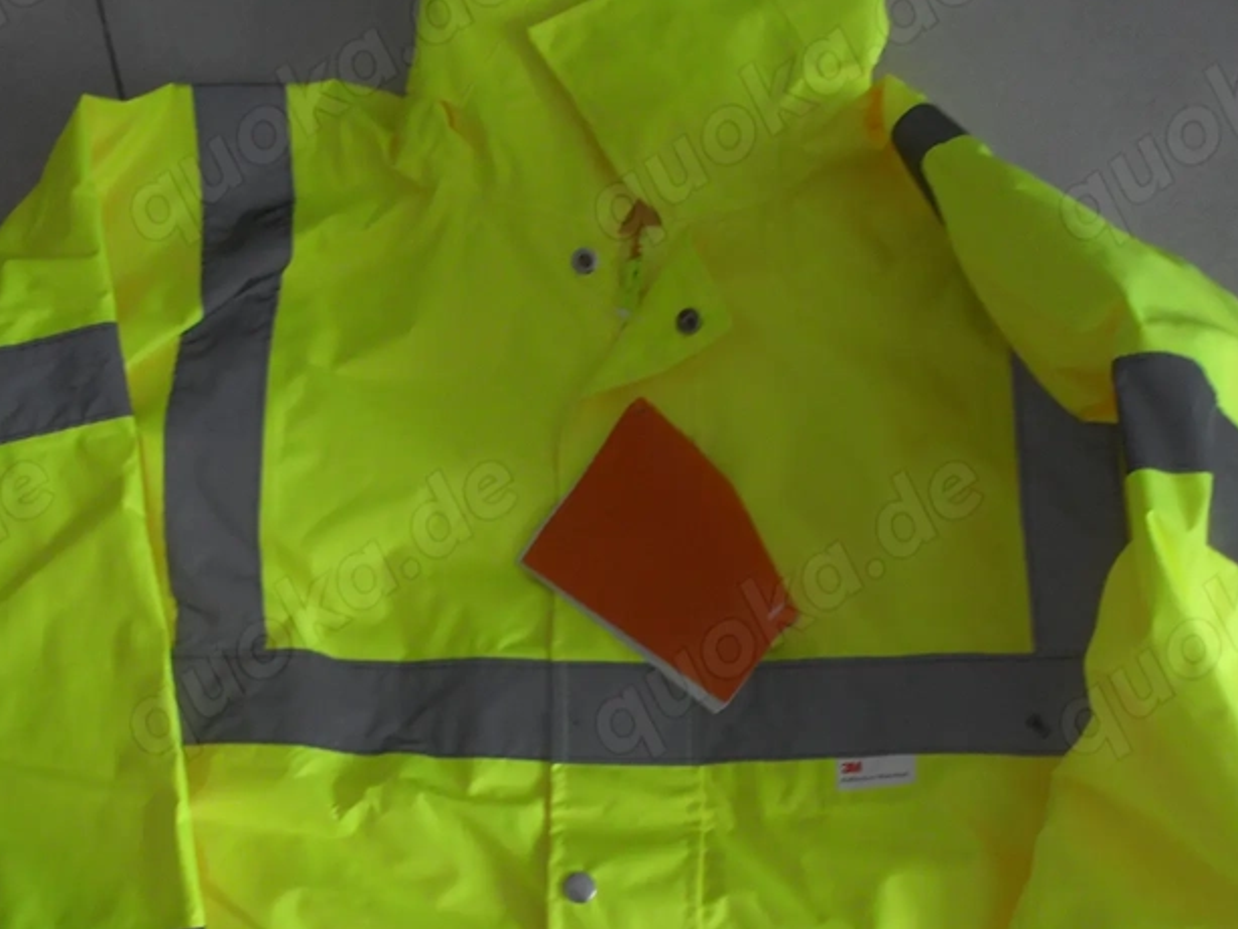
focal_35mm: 57
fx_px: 2039
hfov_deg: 33.7
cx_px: 565
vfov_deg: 25.5
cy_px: 633
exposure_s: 1/45
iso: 100
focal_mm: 6.3
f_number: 3.2
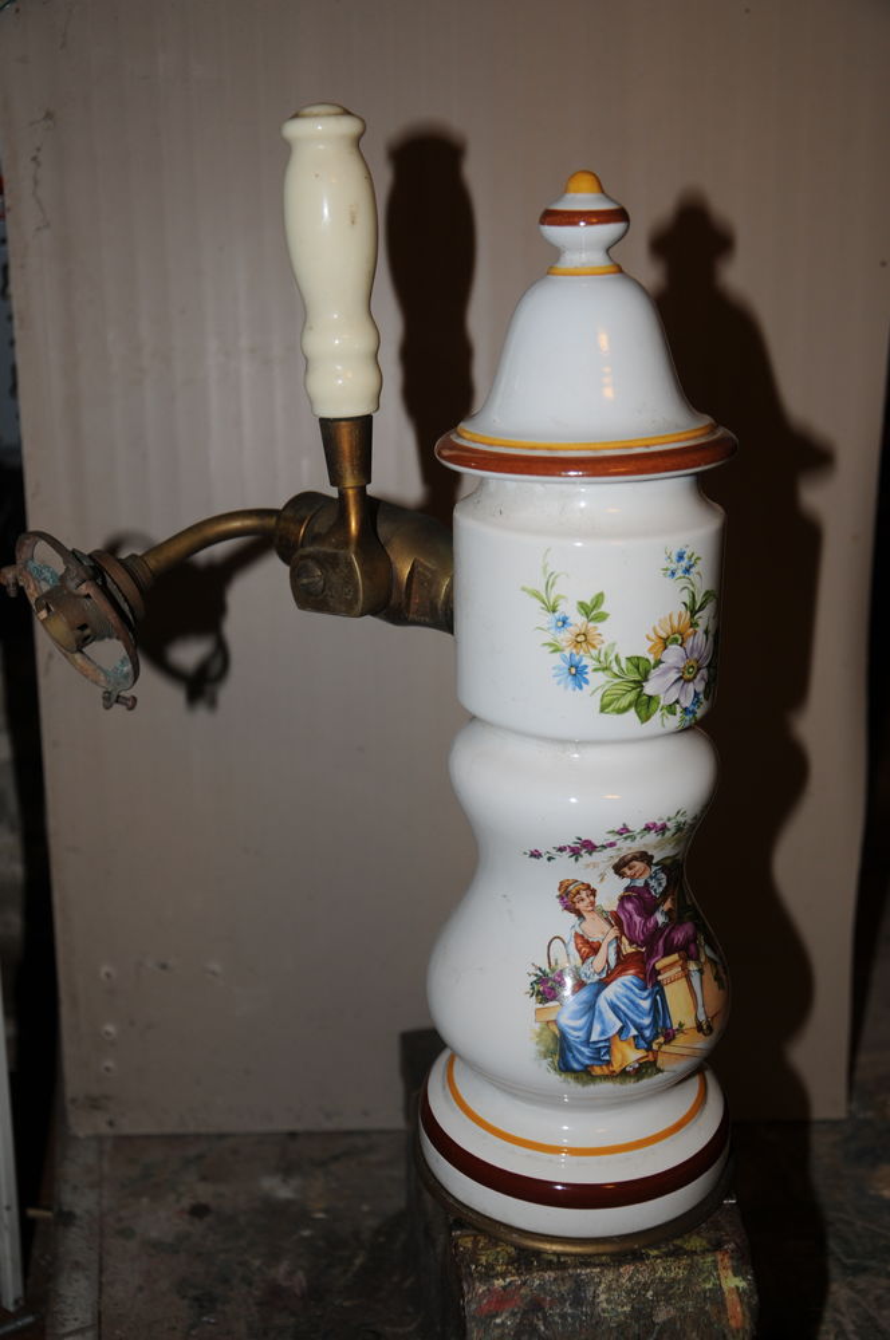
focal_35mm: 42
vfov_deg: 46.5
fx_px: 1562
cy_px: 670
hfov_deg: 31.8
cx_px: 445
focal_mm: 28
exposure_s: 1/60
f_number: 4
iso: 200
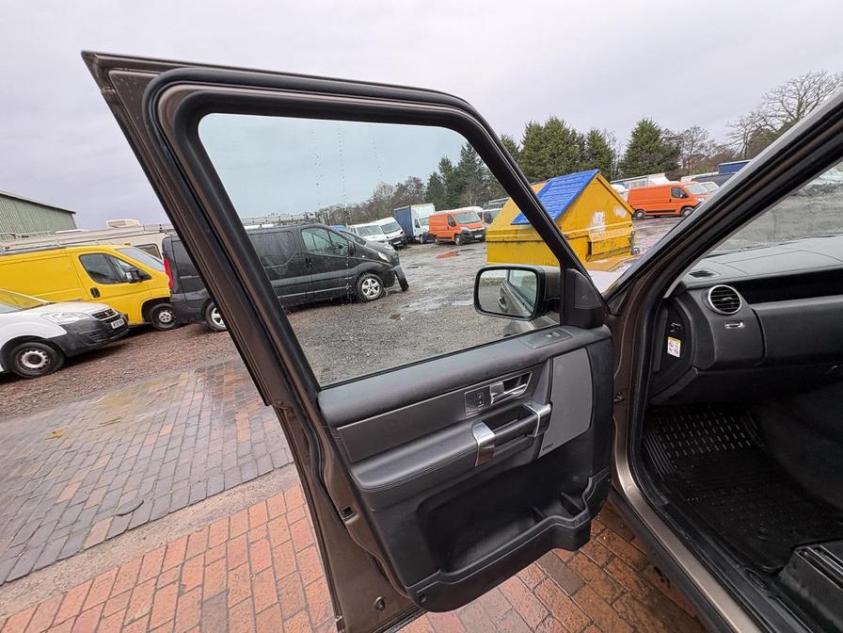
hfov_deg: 102.1
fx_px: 341
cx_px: 422
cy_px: 316
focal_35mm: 14
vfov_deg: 85.7
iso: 50
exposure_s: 1/99
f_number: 2.2
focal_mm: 2.22
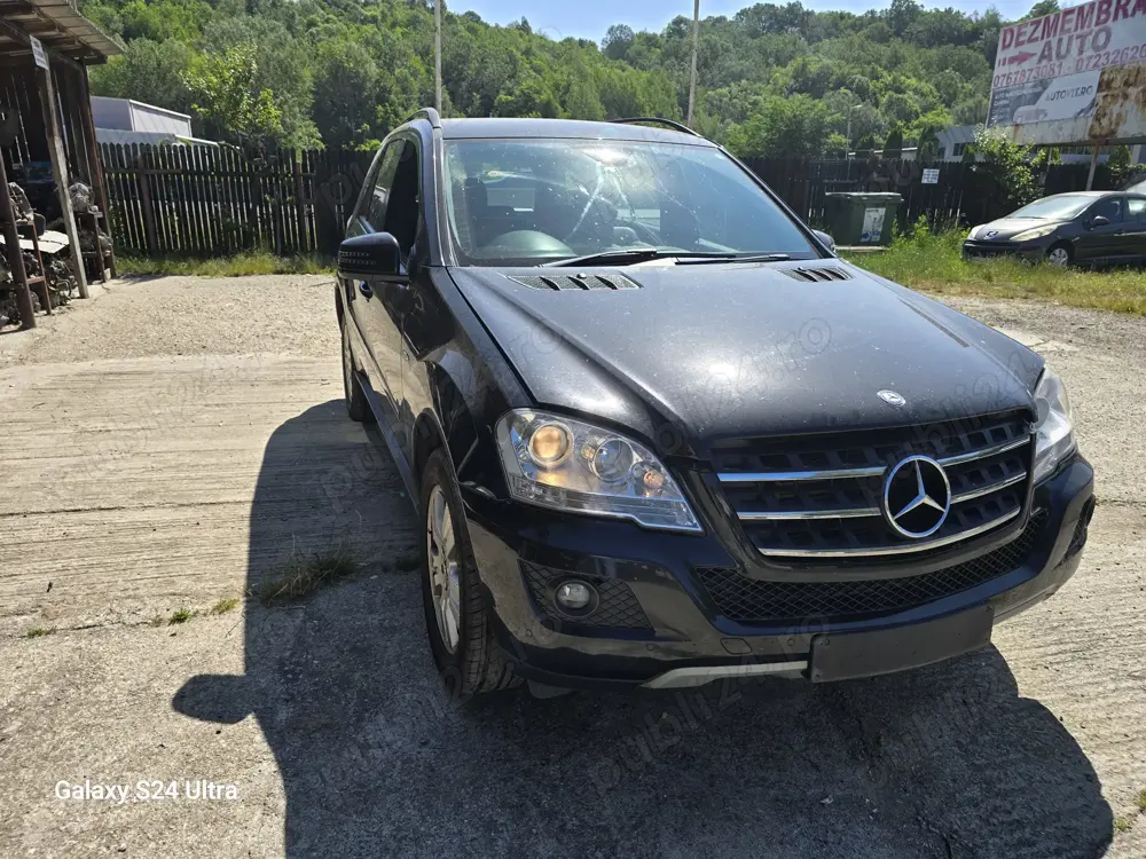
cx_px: 573
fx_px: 761
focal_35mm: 23
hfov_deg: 73.9
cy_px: 430
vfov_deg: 58.9
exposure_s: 1/492
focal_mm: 6.3
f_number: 1.7
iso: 12
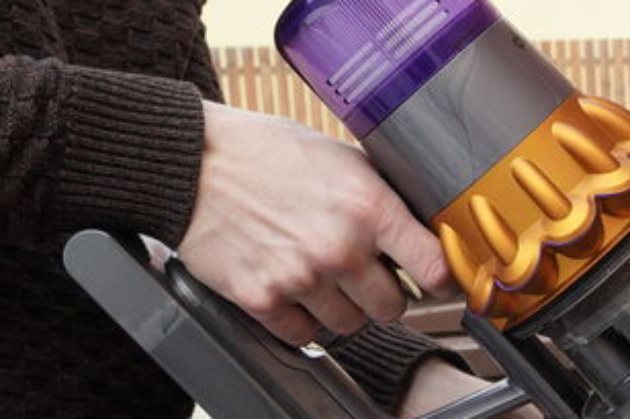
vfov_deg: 15.6
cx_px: 714
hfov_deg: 22.2
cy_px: 397
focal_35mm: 86
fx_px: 1504
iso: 640
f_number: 10
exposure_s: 1/160
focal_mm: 32
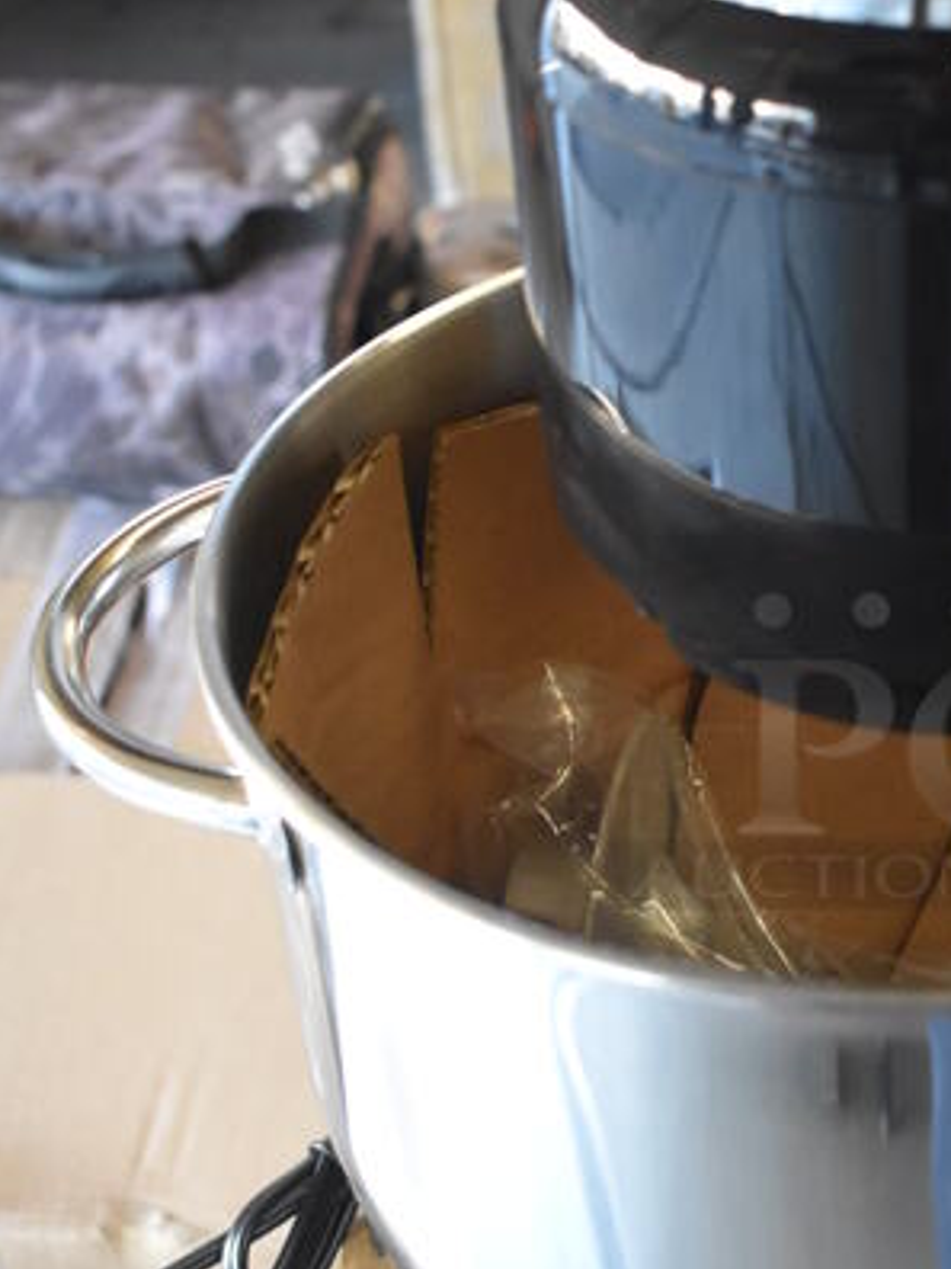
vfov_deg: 23.5
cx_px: 970
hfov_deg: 17.3
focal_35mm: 83
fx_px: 3044
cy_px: 742
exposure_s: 1/125
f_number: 4
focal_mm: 25
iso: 2500
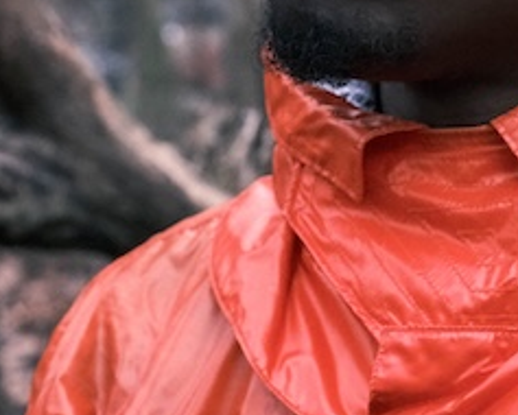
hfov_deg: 12.8
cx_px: 518
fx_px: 2271
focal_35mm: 148
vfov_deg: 10.4
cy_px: 131
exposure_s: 1/125
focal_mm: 45
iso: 5000
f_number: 5.6
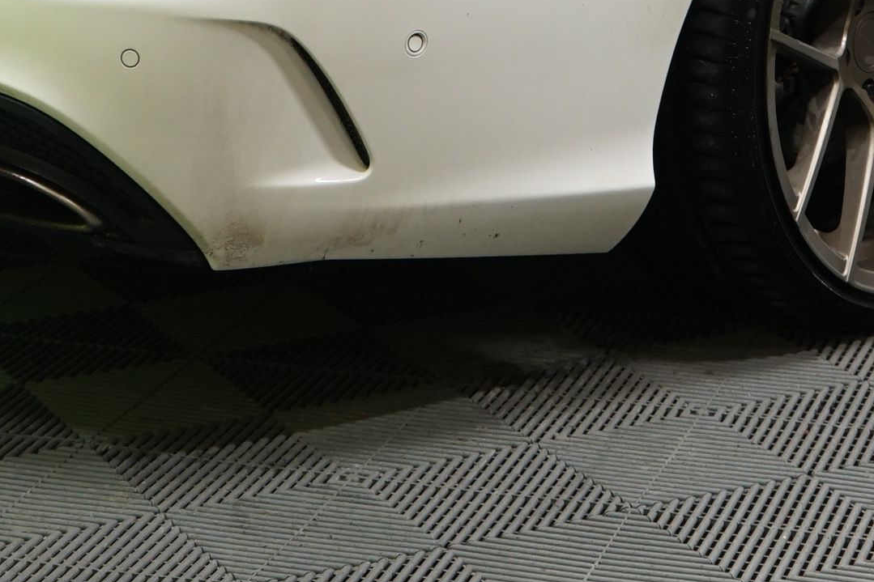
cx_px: 595
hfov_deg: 16.5
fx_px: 3010
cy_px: -367
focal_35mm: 124
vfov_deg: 10.6
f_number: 5
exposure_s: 1/20
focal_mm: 34
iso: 800
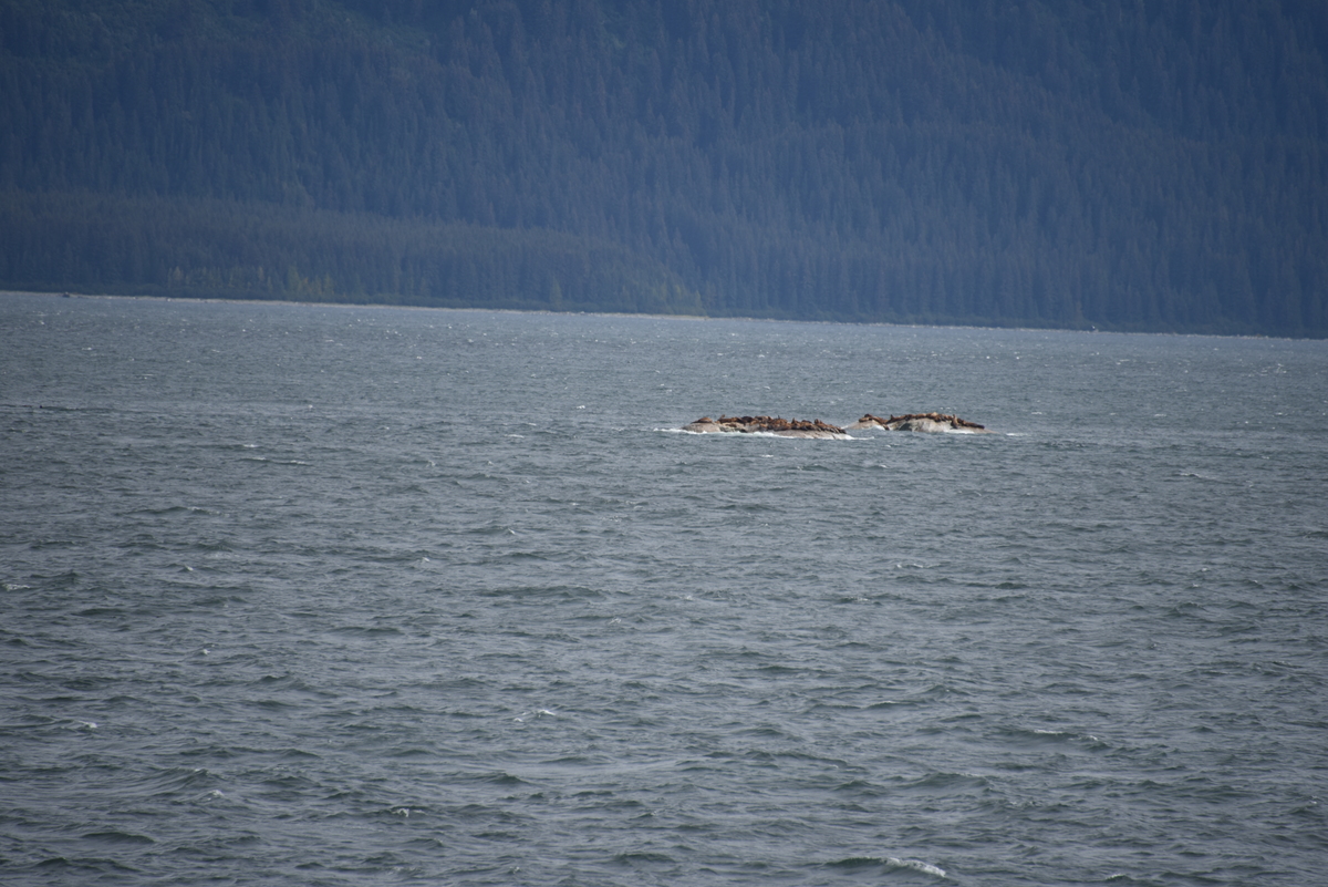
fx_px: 11808
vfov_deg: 4.3
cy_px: 458
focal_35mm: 320
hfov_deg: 6.4
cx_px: 699
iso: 125
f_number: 5.6
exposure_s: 1/640
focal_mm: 300
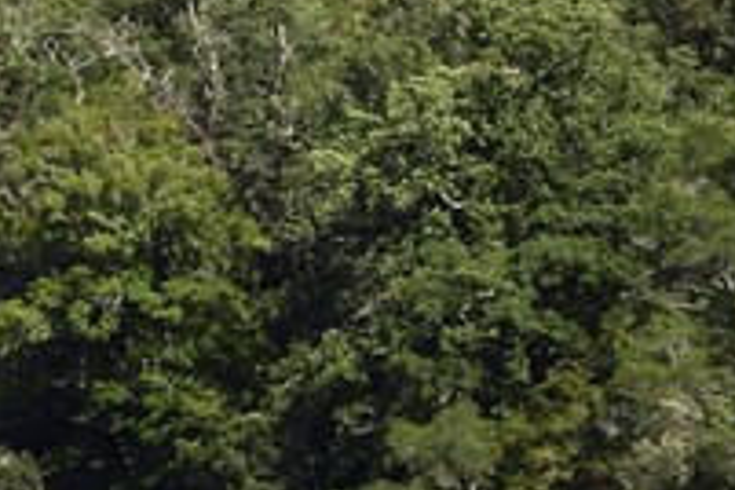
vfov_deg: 2.5
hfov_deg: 3.6
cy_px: -592
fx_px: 11351
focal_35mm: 556
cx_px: -1733
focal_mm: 70
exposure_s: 1/320
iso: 200
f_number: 13
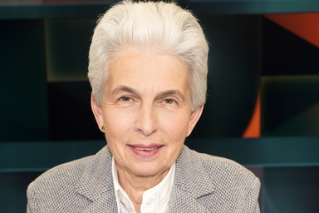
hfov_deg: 41.9
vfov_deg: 28.6
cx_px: 150
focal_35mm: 47
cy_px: 105
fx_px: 416
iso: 2000
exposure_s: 1/160
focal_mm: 40
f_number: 5.6
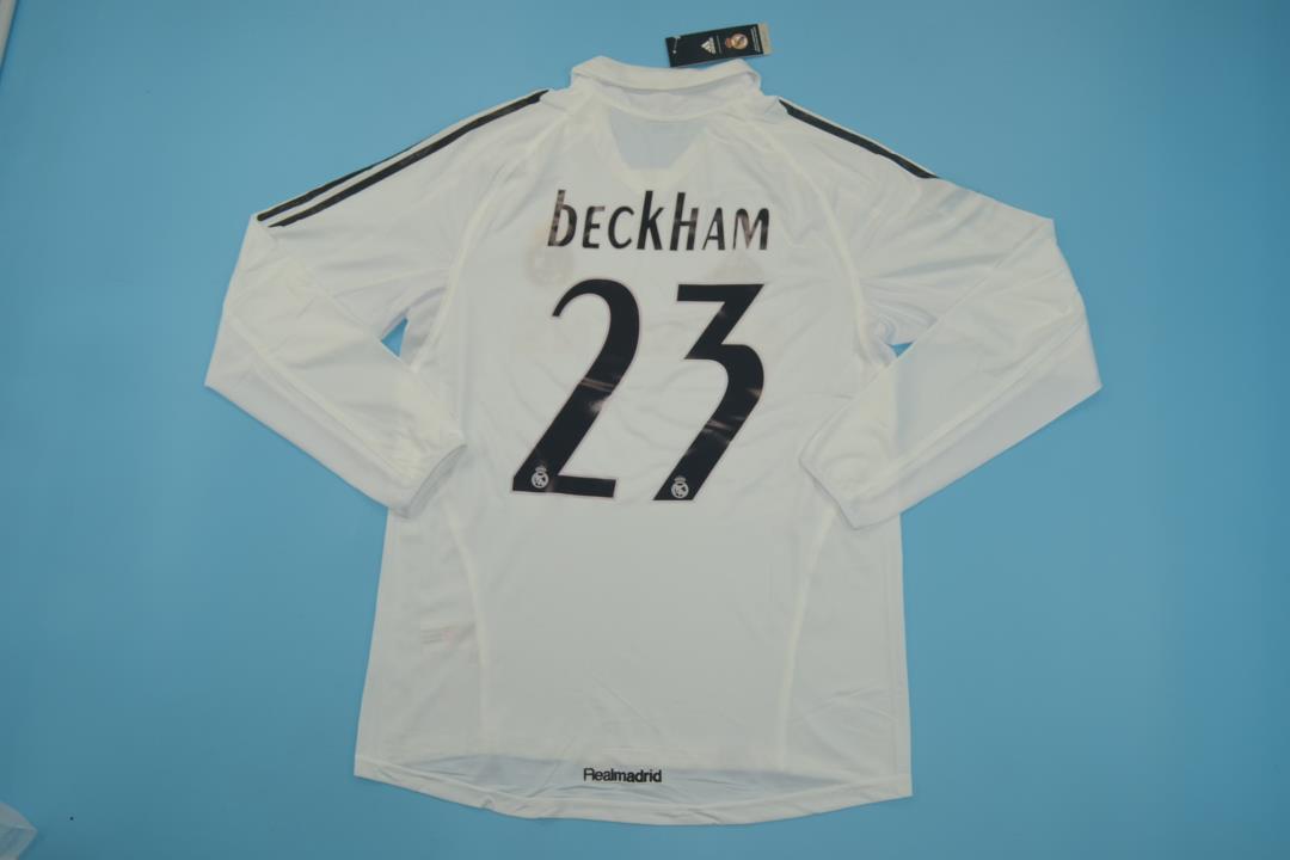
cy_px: 430
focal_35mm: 30
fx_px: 1075
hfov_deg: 61.9
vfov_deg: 43.6
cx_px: 645
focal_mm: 20
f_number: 5
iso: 200
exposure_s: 1/200
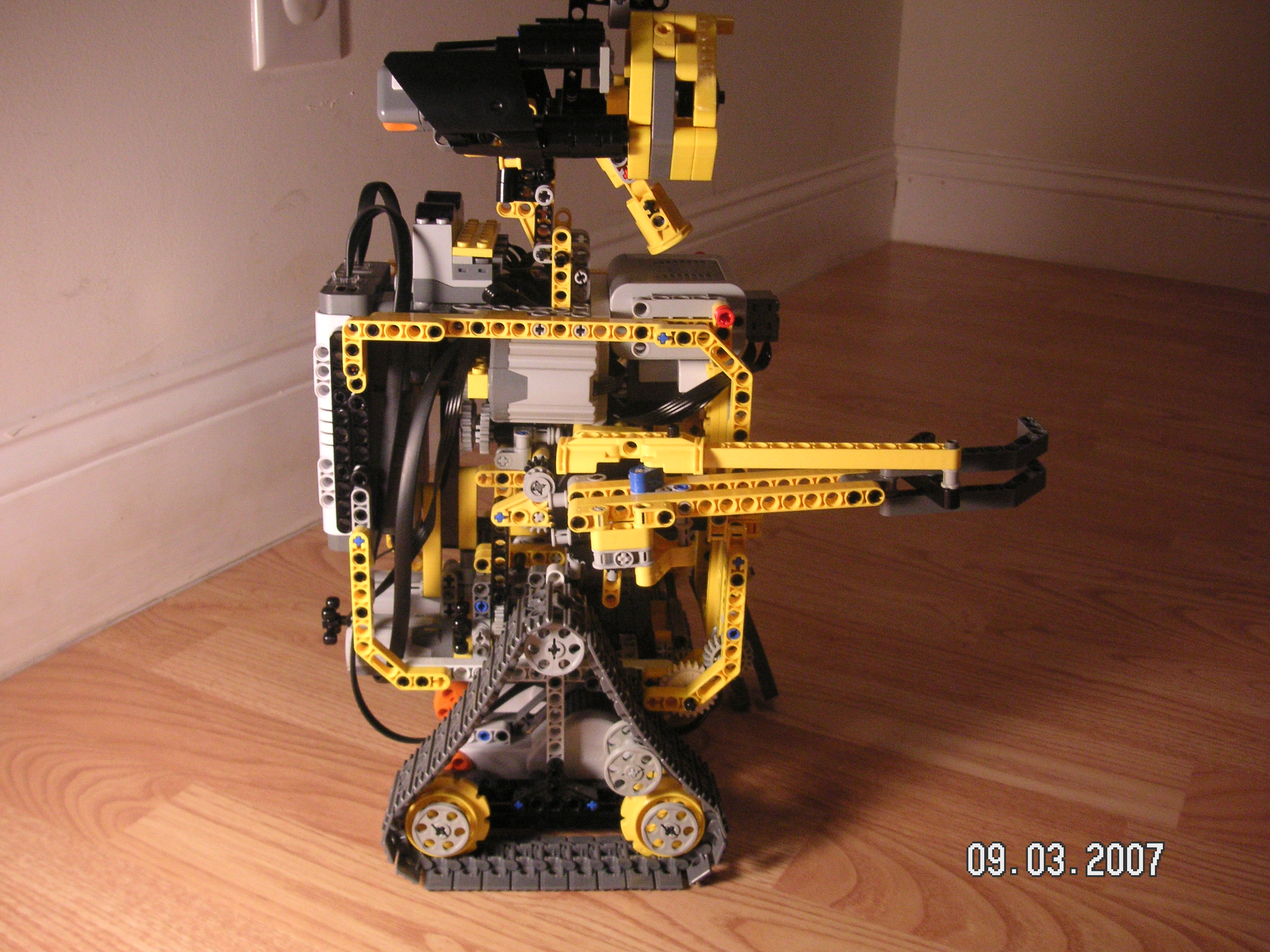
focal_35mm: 37
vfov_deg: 38.7
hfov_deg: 50.1
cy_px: 476
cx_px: 635
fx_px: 1357
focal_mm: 6.1
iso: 100
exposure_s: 1/20
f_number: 2.8
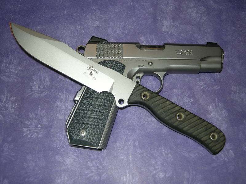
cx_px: 123
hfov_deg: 46.8
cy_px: 92
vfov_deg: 36.0
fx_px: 284
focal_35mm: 40
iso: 64
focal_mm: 8.5
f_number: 2.9
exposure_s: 1/60
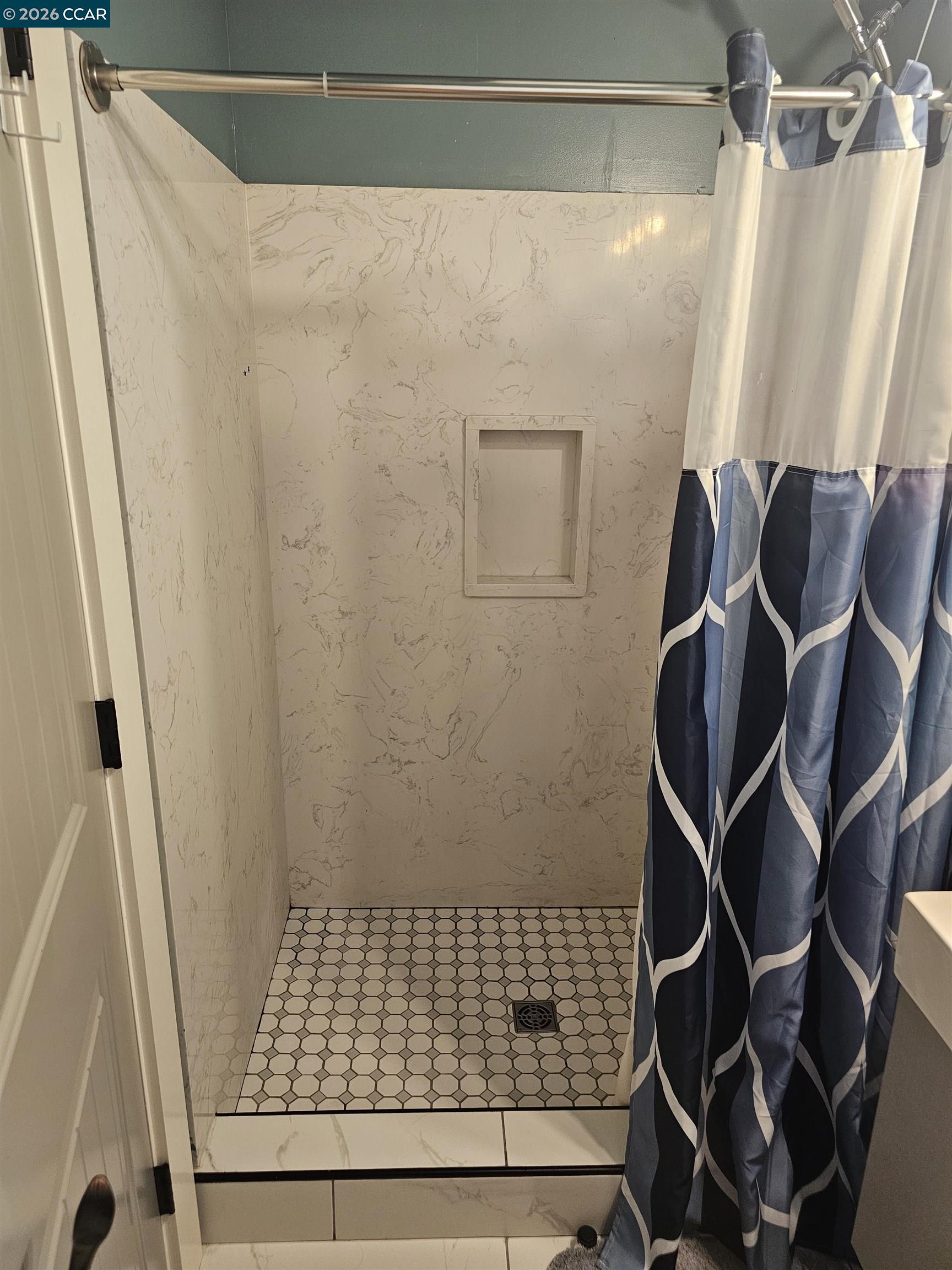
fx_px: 843
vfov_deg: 73.9
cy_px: 635
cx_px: 476
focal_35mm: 23
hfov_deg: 58.9
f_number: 1.7
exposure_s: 1/120
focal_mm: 6.3
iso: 320
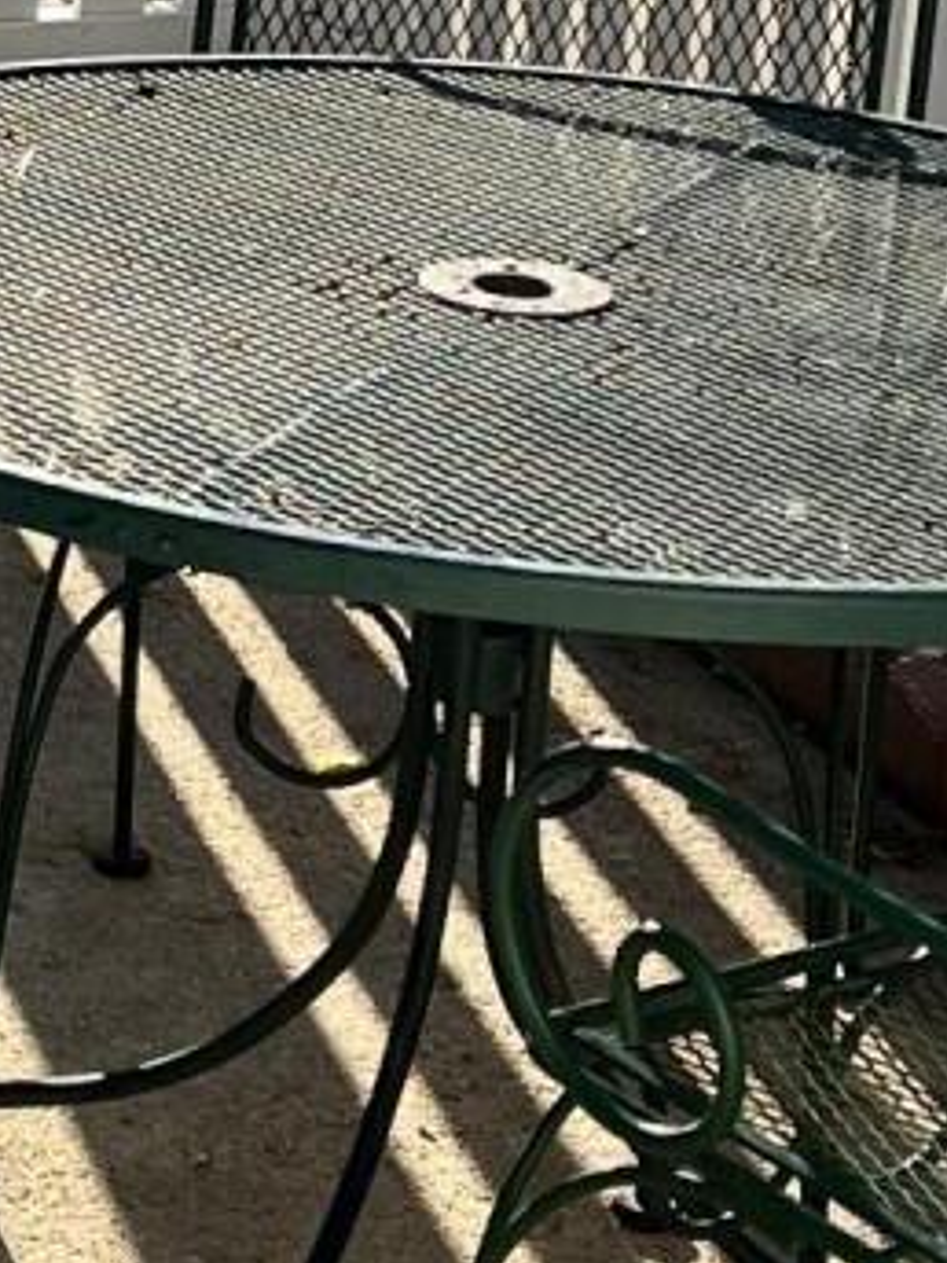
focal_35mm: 151
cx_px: -514
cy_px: 66
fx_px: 5508
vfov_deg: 12.9
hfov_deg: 9.5
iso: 50
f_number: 1.5
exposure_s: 1/2915
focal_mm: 5.7
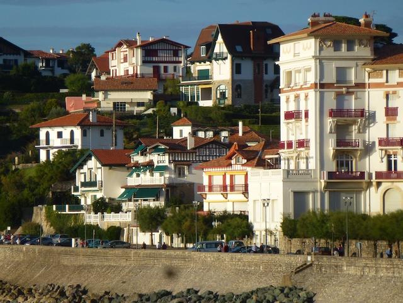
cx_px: 202
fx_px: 3190
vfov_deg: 5.4
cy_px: 152
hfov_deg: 7.2
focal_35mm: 274
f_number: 5.6
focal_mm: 44.5
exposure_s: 1/500
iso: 100
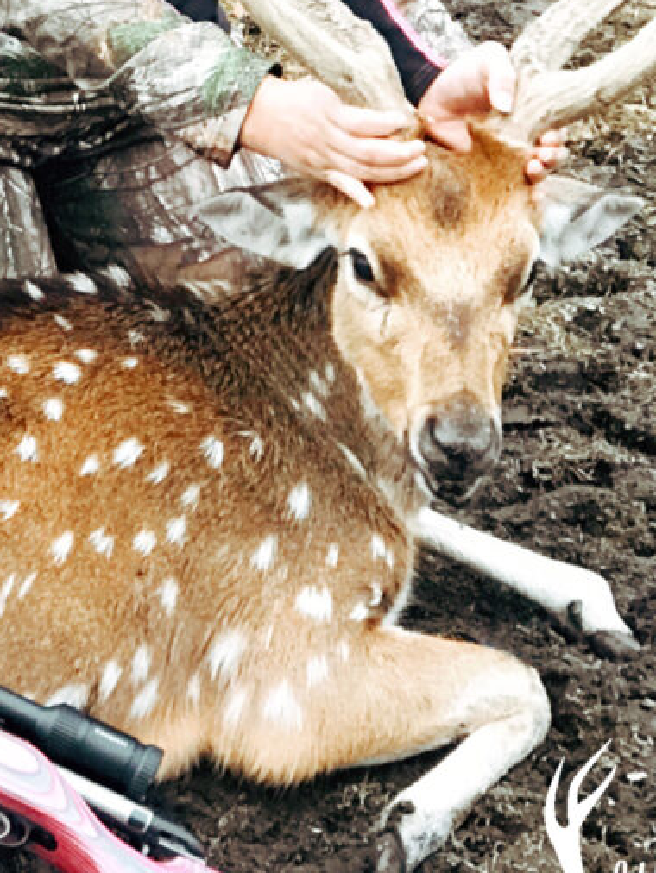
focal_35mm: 173
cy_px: -148
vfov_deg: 11.2
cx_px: 35
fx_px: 4368
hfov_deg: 8.6
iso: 250
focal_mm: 6.6
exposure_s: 1/60
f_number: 2.8
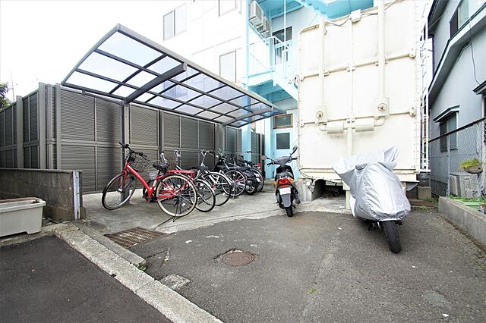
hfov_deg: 100.4
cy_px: 162
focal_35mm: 15
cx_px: 243
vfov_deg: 77.3
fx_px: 202
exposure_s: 1/80
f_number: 5.6
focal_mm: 10
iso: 100
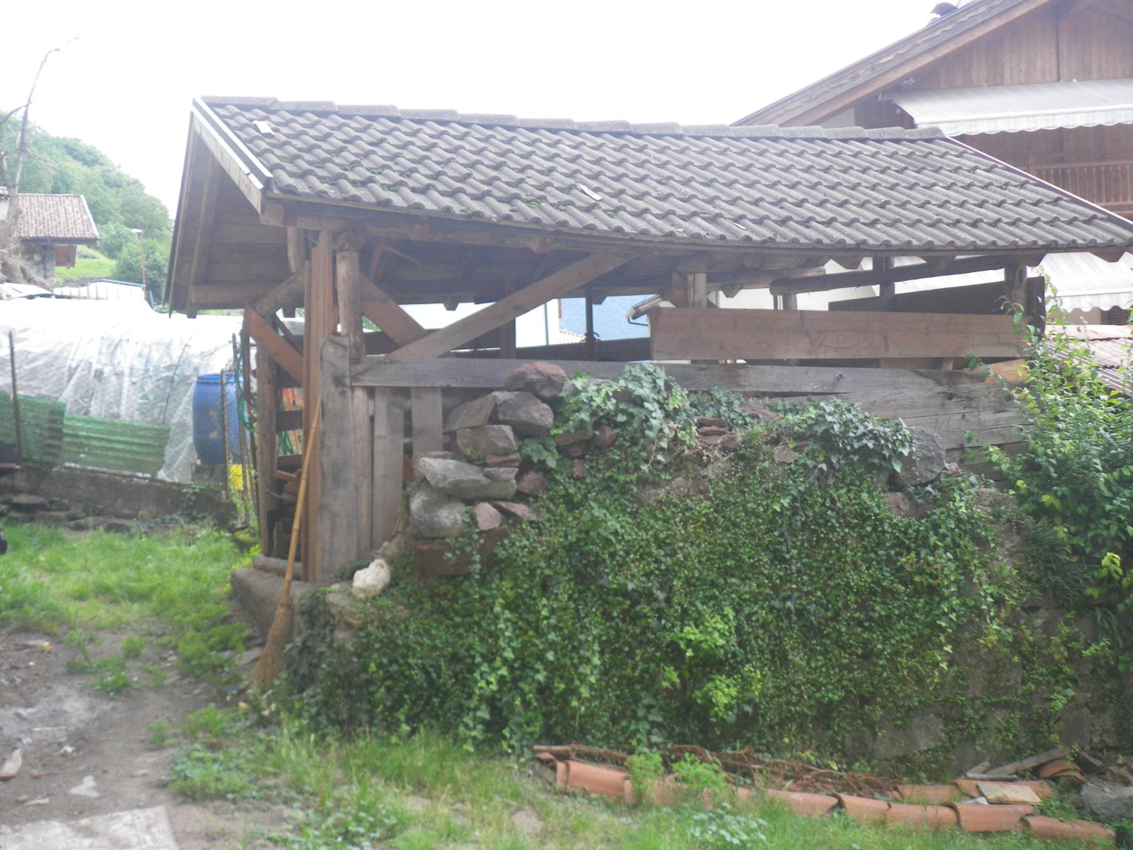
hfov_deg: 52.6
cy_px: 425
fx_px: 1146
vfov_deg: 40.7
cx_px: 566
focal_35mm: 35
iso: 80
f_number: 3.8
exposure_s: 1/125
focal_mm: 6.2
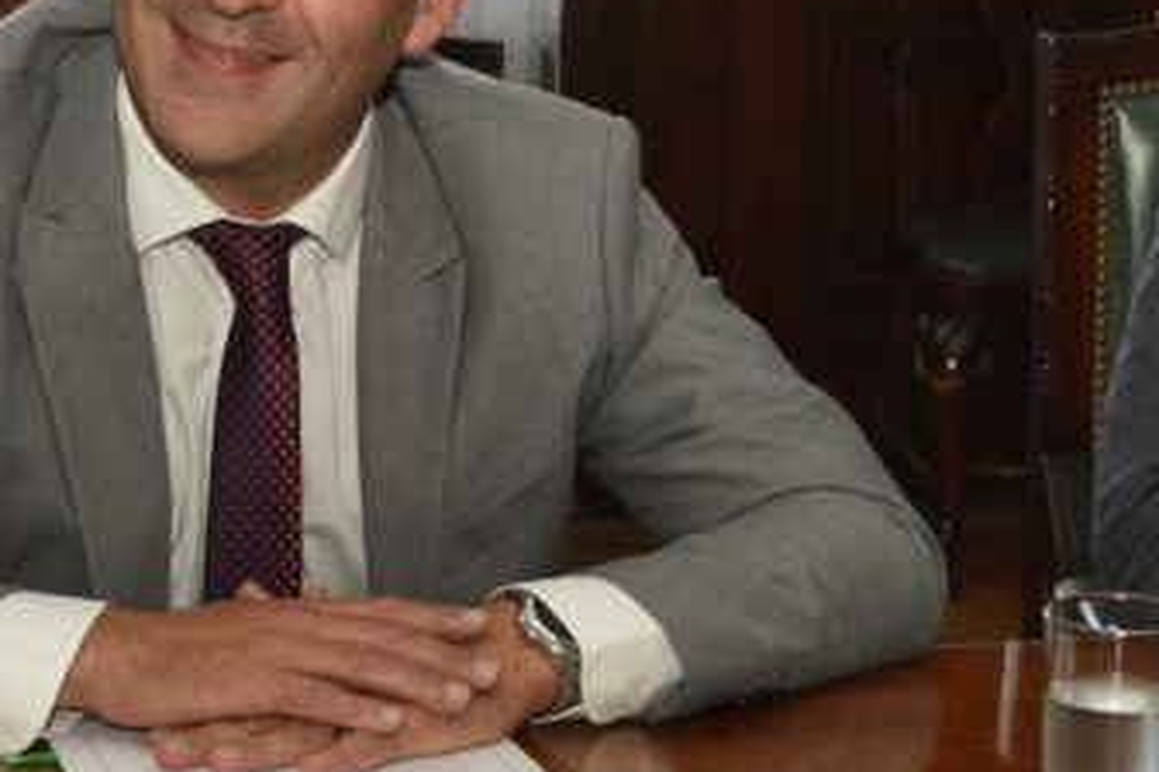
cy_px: 288
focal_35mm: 119
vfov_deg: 11.5
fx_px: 3831
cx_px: 855
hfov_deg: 17.1
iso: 1600
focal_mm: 52
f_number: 8
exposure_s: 1/80
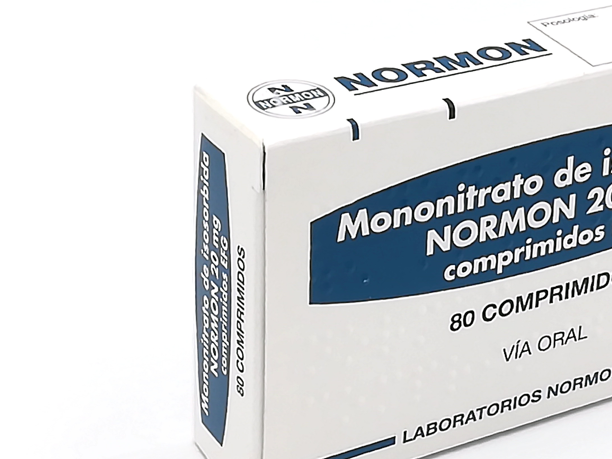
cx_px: 504
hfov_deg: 15.5
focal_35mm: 126
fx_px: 2228
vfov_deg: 11.8
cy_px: 201
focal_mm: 3.83
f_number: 2.2
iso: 50
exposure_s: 1/447
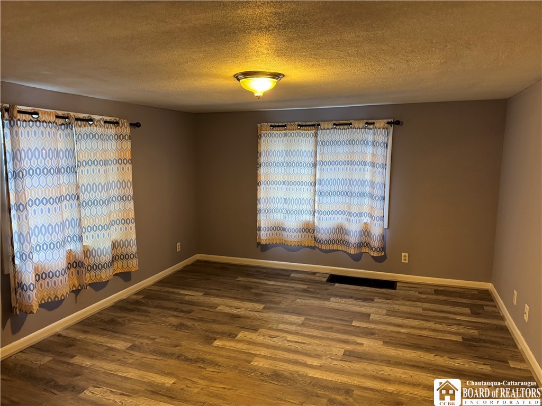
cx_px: 271
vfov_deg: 56.8
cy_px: 203
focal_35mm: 24
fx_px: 376
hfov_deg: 71.6
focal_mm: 6.76
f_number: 1.78
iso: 500
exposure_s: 1/60
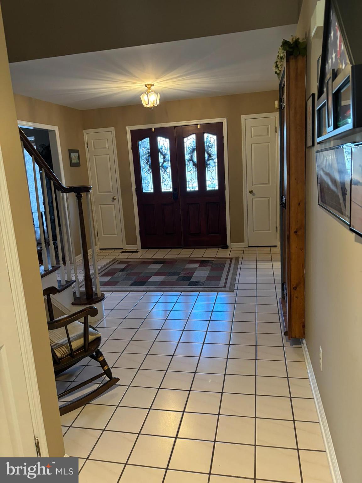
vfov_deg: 67.3
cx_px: 181
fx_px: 363
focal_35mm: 26
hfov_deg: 53.1
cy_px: 242
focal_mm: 5.96
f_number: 1.6
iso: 320
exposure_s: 1/60
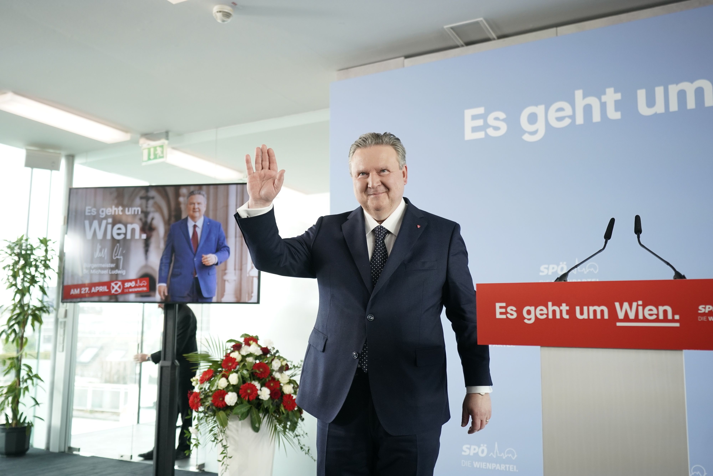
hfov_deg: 58.7
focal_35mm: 32
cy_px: 238
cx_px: 356
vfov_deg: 41.1
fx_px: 634
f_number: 2.8
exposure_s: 1/500
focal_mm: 32
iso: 1000
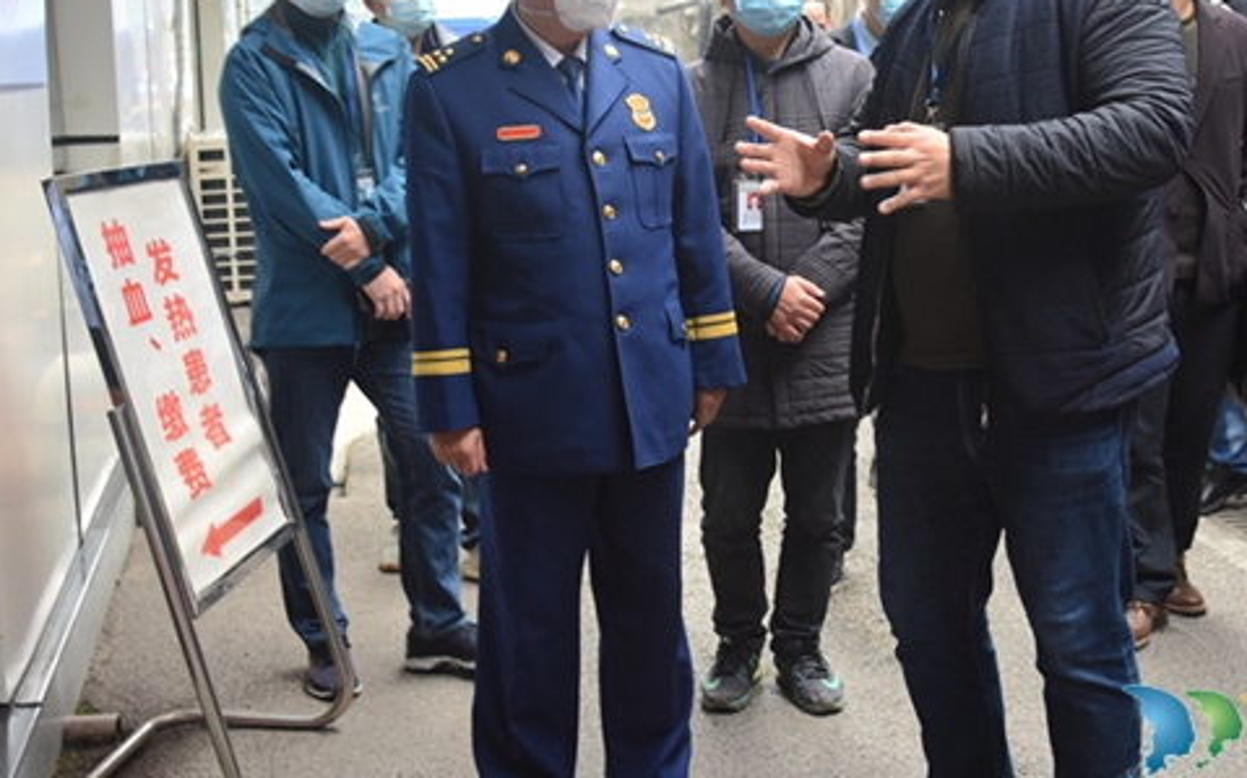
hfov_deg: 41.0
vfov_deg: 26.2
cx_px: 706
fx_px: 1665
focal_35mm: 49
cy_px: 291
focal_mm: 24
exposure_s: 1/40
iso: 640
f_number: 4
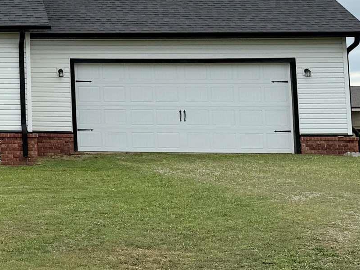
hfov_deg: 19.1
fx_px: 957
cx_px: -154
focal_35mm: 92
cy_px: 6
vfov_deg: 15.8
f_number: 1.78
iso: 80
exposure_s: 1/5714
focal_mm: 6.76
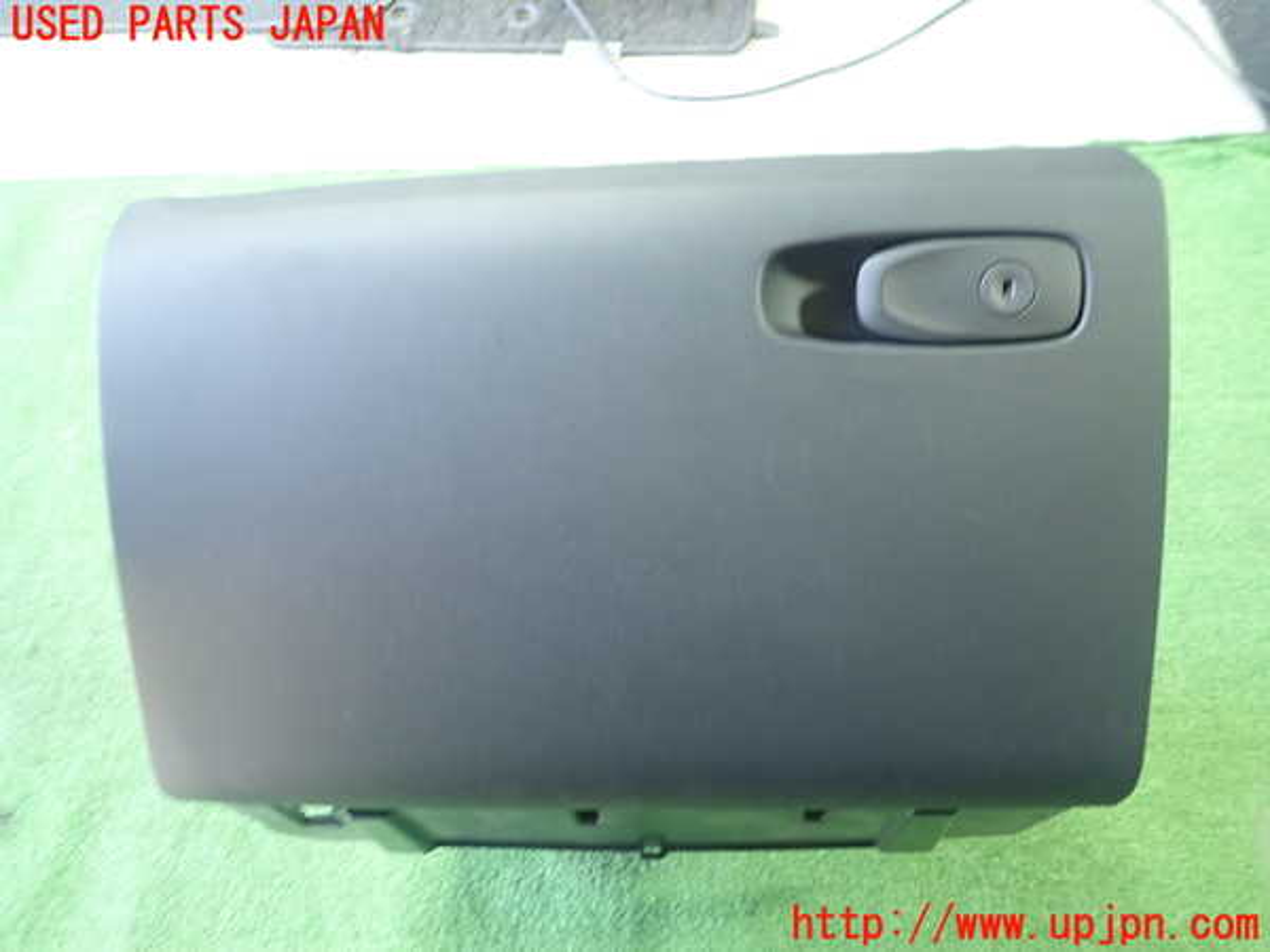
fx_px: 917
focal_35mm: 25
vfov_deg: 54.9
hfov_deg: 69.4
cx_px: 635
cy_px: 476
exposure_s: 1/30
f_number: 2
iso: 320
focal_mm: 4.5
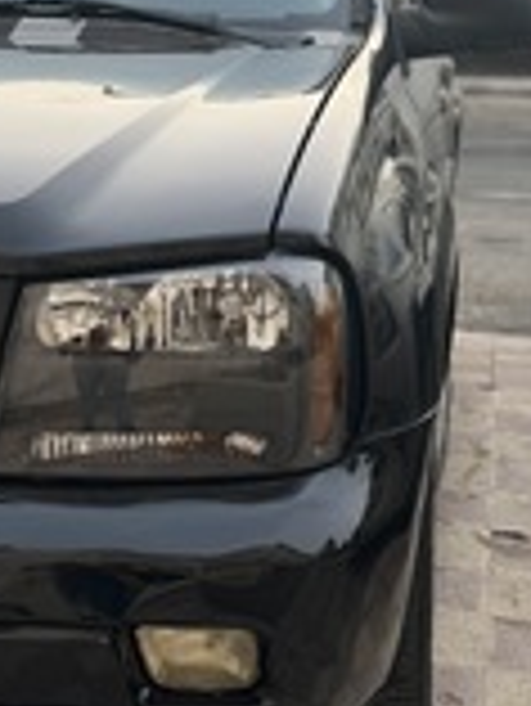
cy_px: 164
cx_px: -52
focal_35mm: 70
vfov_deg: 27.3
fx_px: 1430
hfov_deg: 20.1
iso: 125
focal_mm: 6.76
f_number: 1.78
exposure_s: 1/121
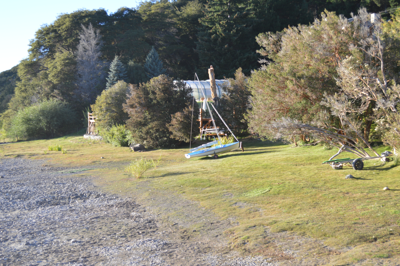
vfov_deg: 25.7
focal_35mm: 52
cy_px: 133
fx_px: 583
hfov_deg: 37.9
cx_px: 200
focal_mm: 35
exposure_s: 1/125
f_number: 5.6
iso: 160
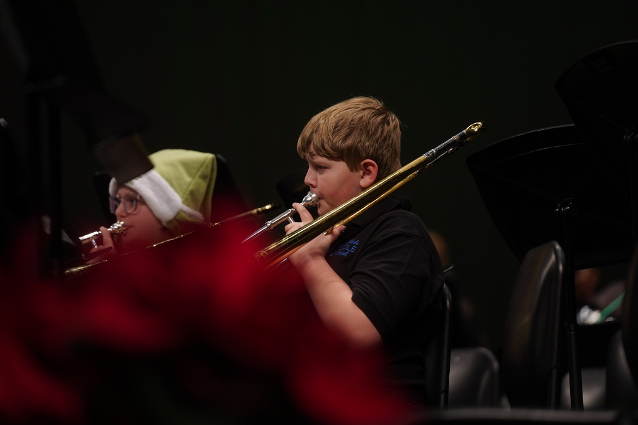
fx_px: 3190
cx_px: 319
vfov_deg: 7.6
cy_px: 212
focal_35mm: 180
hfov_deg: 11.4
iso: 500
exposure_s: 1/500
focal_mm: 180
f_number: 2.8
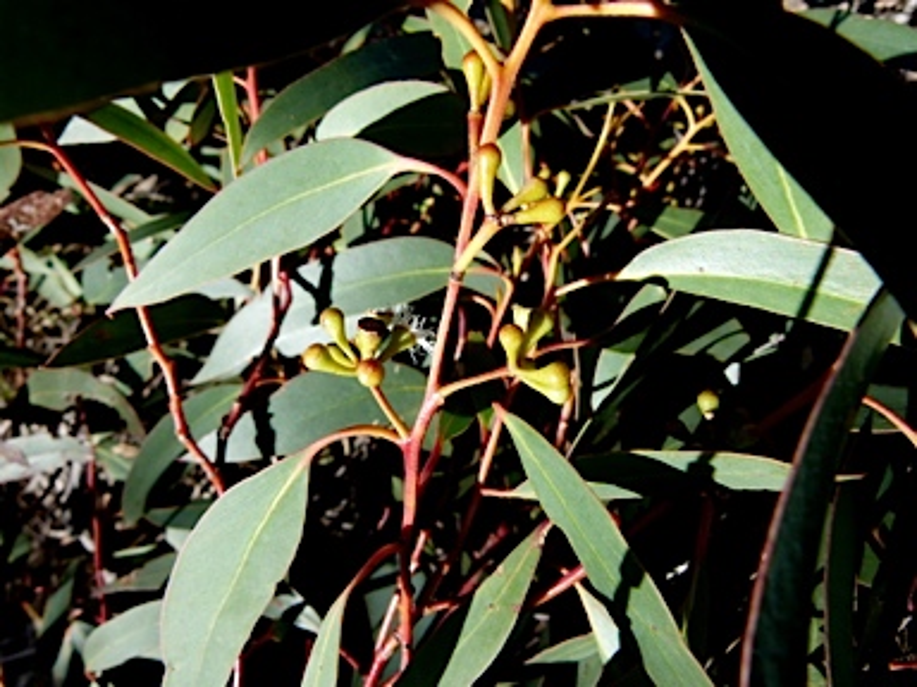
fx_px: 662
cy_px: 344
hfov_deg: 69.4
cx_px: 458
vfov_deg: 54.9
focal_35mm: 25
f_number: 4
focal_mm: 4.5
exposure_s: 1/400
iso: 100
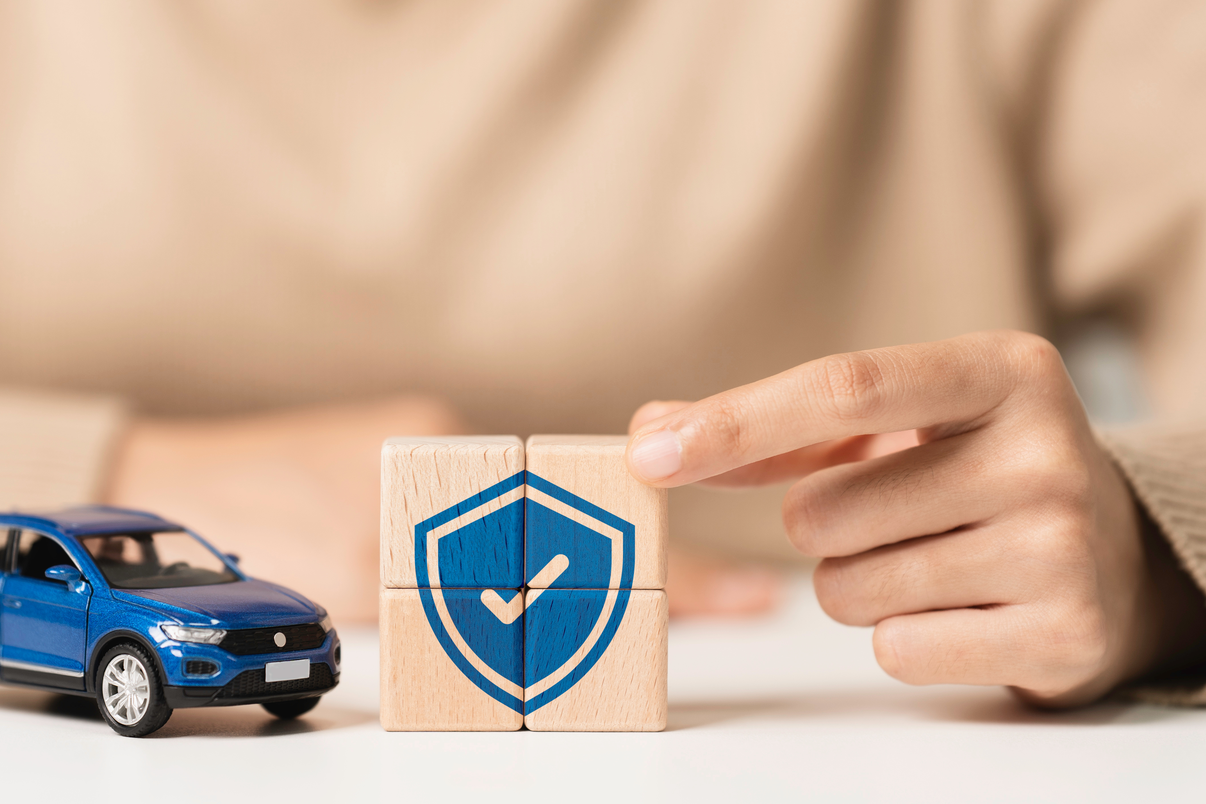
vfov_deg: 11.6
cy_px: 411
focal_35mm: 118
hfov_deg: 17.3
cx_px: 494
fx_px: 3953
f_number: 2
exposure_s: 1/160
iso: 100
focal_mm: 85
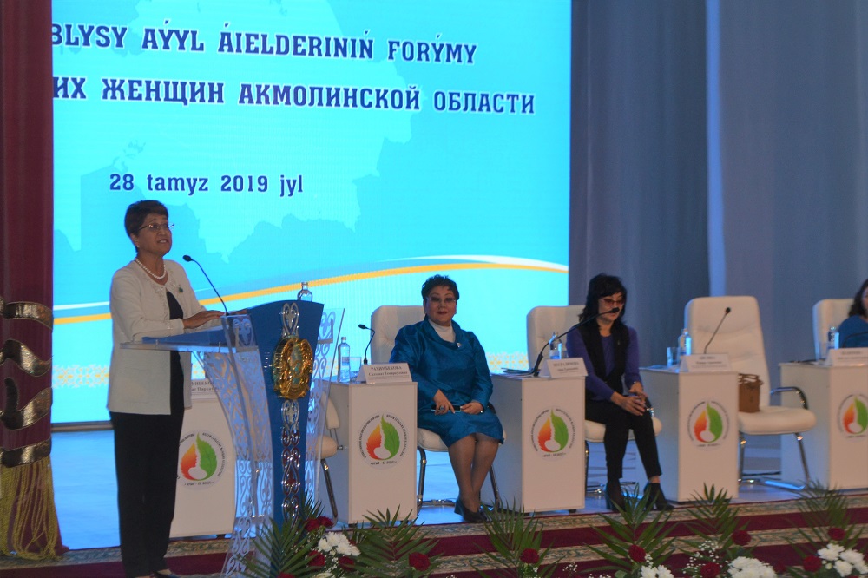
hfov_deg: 24.6
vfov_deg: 16.5
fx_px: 1988
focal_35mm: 82
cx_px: 434
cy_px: 289
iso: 720
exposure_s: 1/60
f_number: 5.6
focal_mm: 55
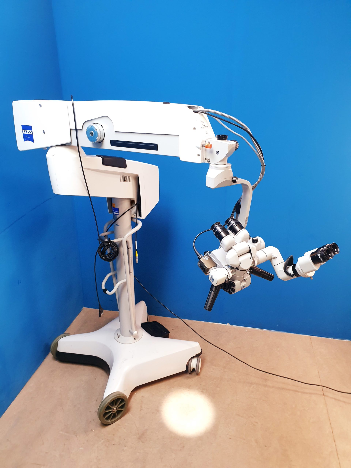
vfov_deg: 67.3
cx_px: 176
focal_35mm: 26
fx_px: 352
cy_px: 234
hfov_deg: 53.1
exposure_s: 1/50
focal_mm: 4.3
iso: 250
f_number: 2.4
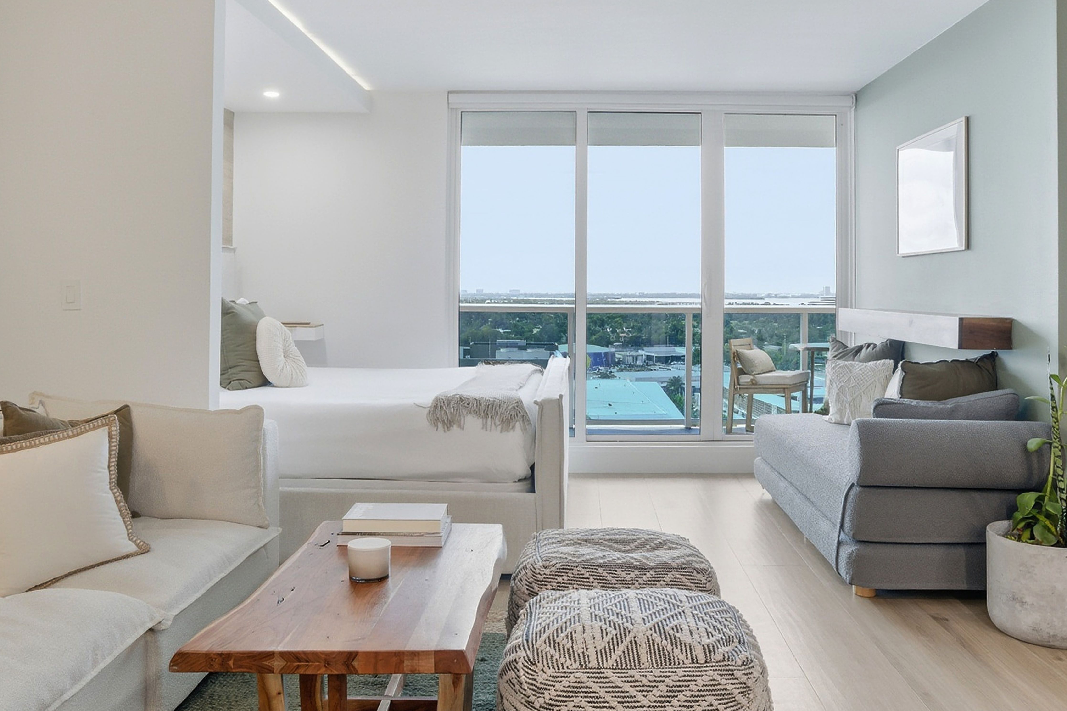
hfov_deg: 61.8
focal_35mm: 30
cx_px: 580
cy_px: 296
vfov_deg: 43.4
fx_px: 889
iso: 320
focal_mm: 14
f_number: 8
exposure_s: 1/320
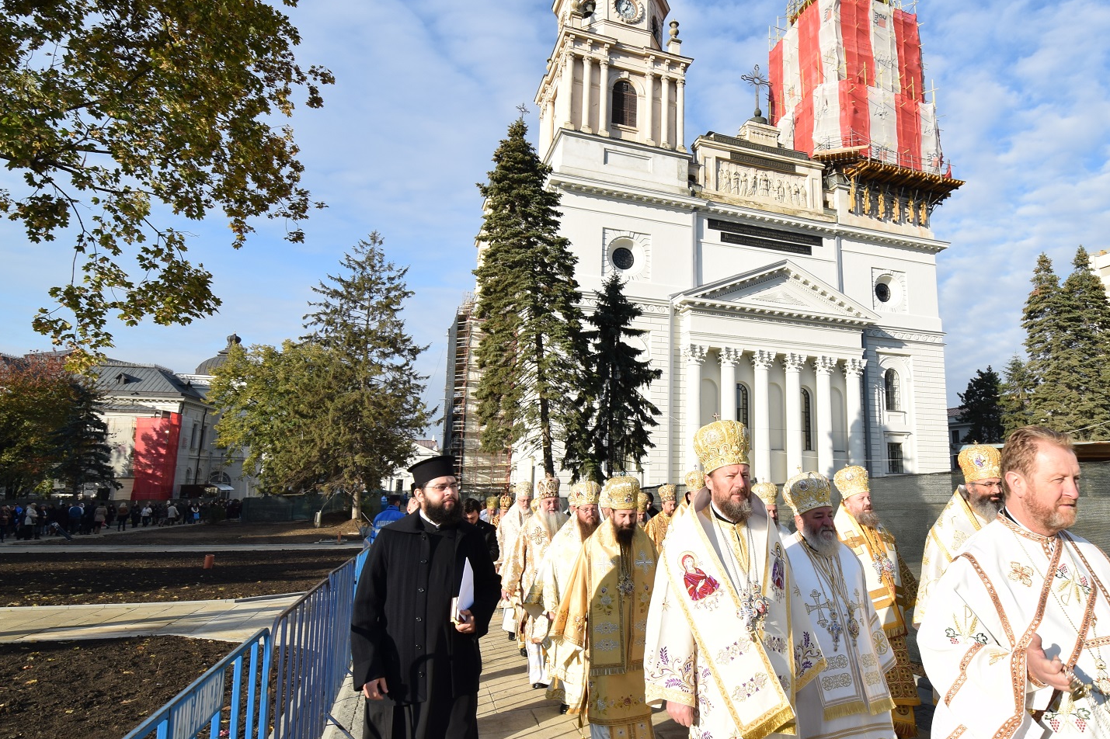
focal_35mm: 21
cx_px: 671
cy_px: 326
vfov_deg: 59.3
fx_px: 647
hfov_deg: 80.2
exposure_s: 1/125
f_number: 8
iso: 100
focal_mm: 10
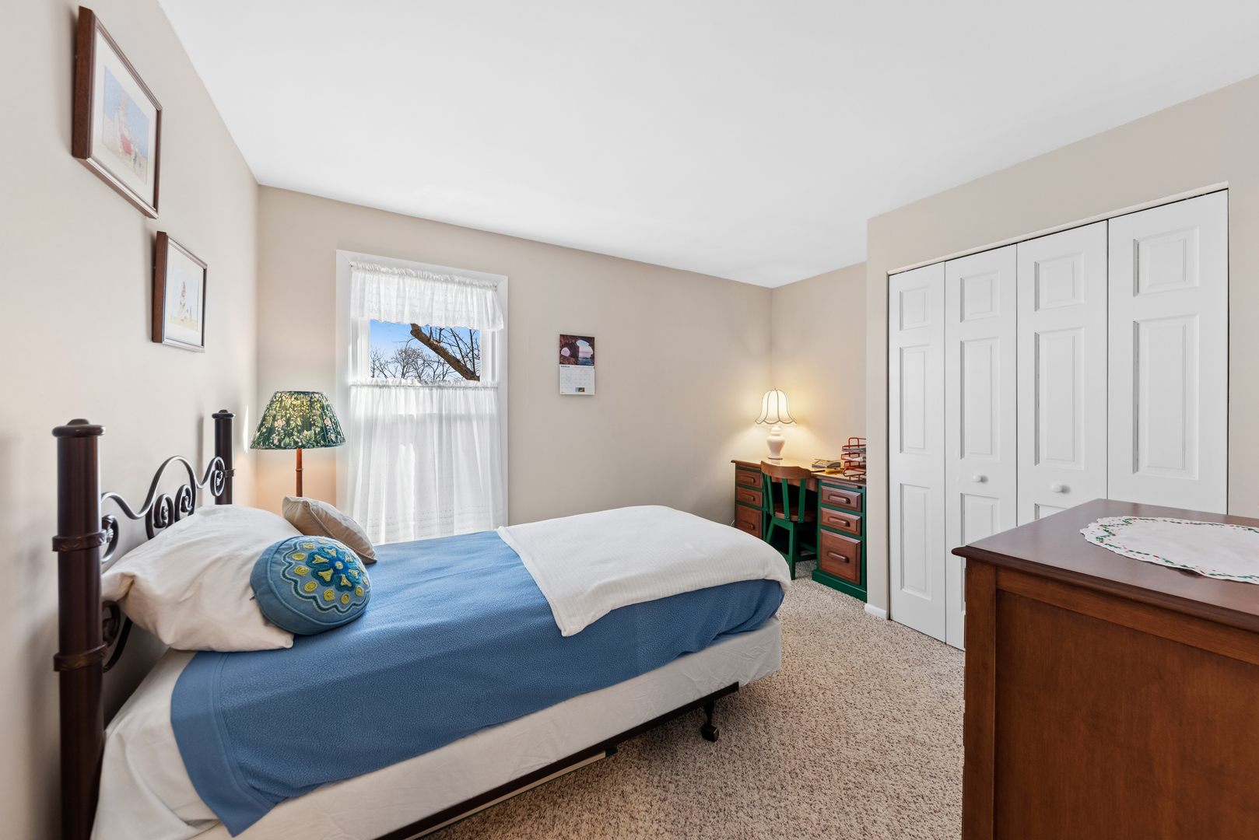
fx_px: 420
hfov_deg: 112.6
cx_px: 630
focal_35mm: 12
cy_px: 420
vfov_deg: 90.1
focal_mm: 12
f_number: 9
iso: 320
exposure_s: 1/15
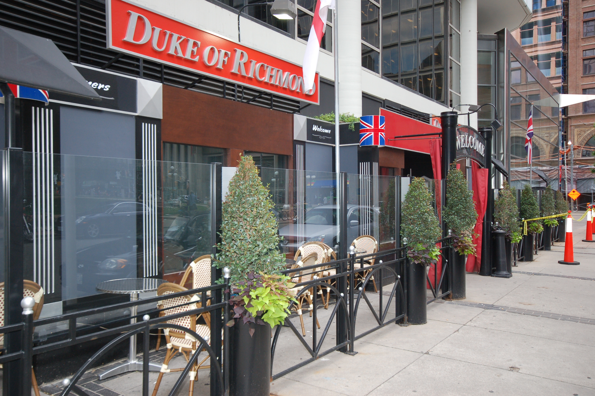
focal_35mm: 30
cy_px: 198
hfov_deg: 62.0
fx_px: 495
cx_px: 298
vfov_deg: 43.5
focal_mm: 20
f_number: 5.6
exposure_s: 1/80
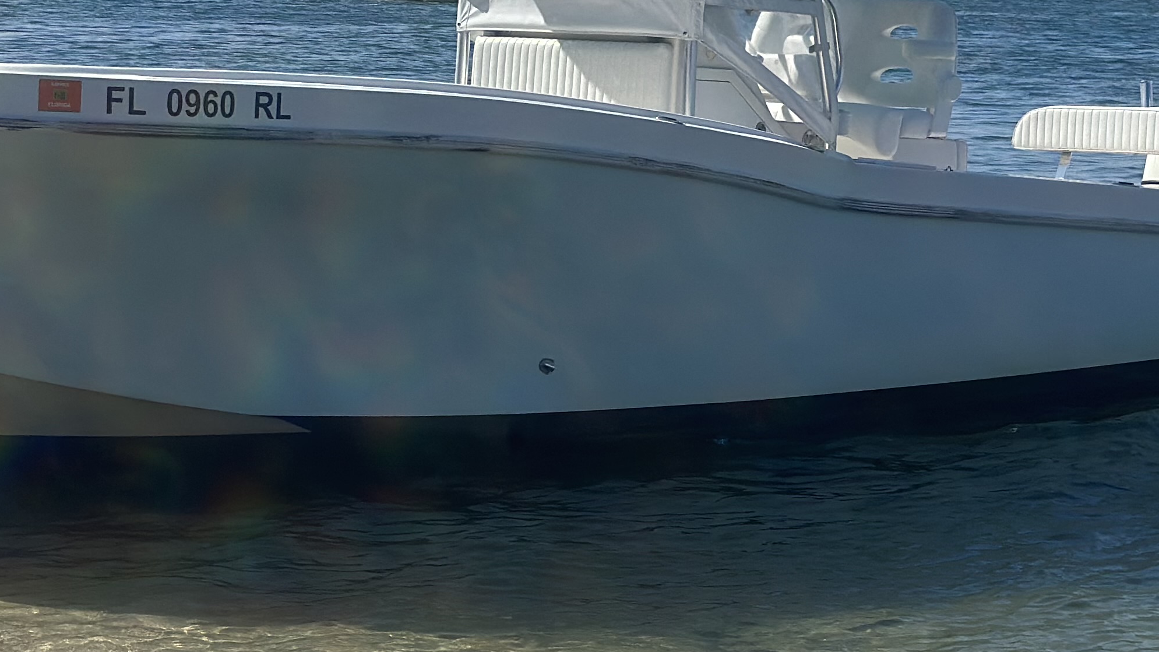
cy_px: 42
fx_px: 3258
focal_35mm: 106
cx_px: 508
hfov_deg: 20.2
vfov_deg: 11.3
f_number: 1.78
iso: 100
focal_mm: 6.86
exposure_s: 1/10870
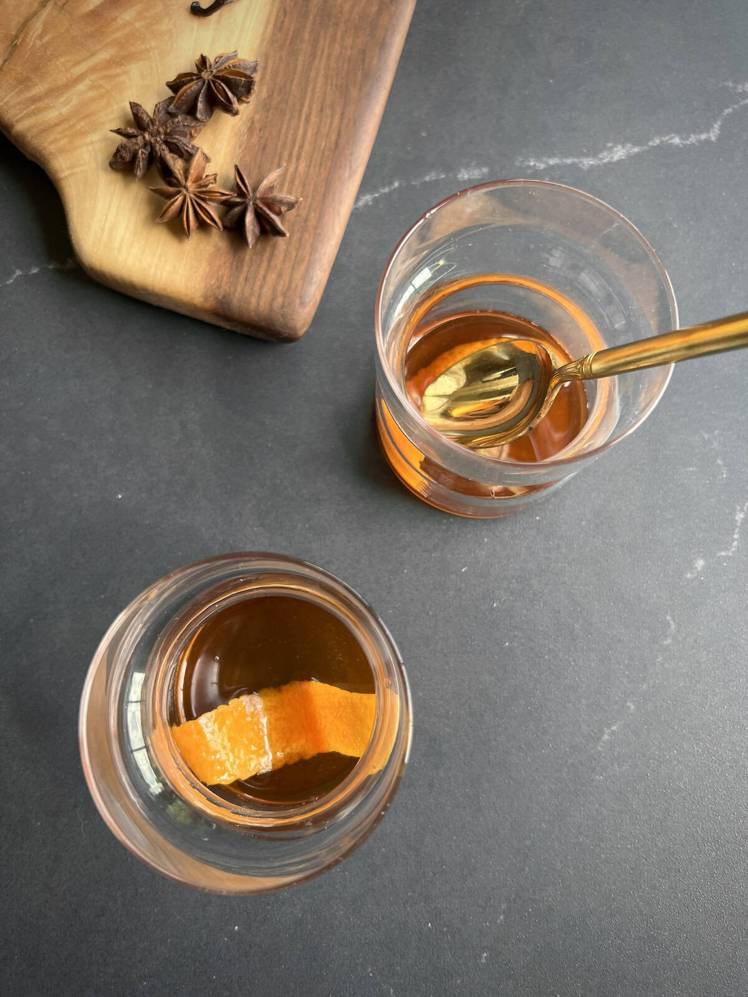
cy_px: 498
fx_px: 749
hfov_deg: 53.1
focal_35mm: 26
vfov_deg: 67.3
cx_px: 374
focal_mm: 5.7
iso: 80
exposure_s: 1/121
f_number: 1.5
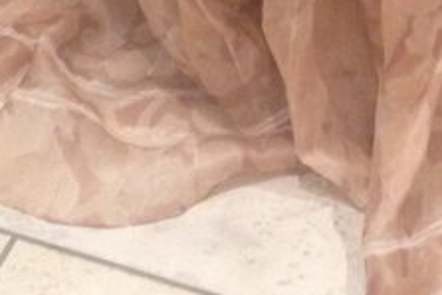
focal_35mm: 166
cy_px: -665
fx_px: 2039
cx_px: 266
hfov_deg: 12.4
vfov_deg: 7.2
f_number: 2.4
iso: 200
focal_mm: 4.12
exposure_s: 1/20
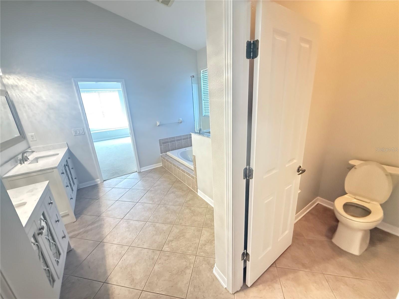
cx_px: 200
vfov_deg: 85.7
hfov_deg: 102.1
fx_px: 161
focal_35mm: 14
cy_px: 150
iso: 1000
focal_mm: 2.22
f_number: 2.2
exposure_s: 1/40
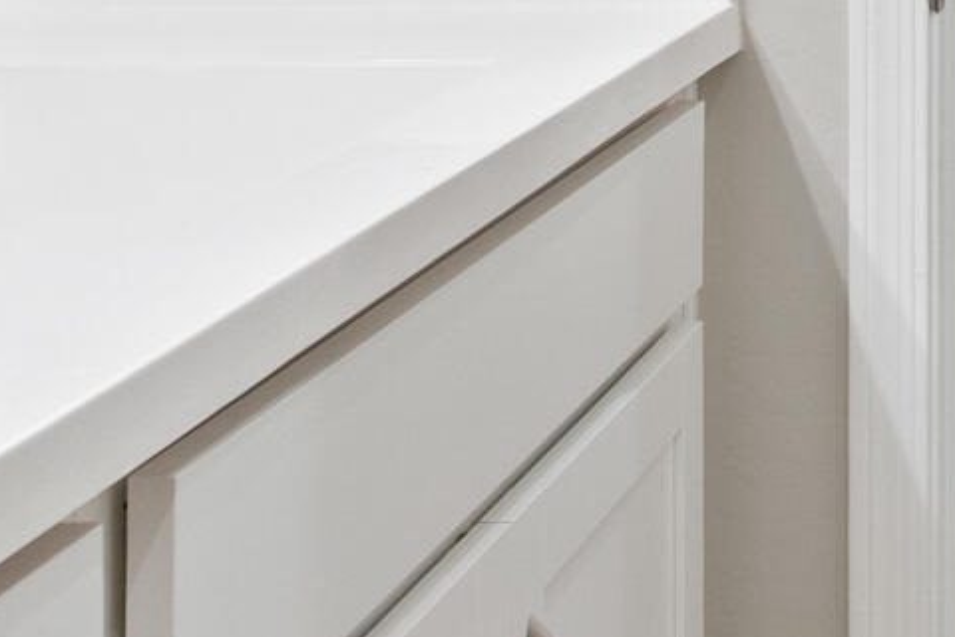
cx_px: 1415
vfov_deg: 12.9
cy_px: -336
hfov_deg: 18.2
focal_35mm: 100
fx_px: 2653
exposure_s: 1/8
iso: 1250
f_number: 8
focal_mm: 16
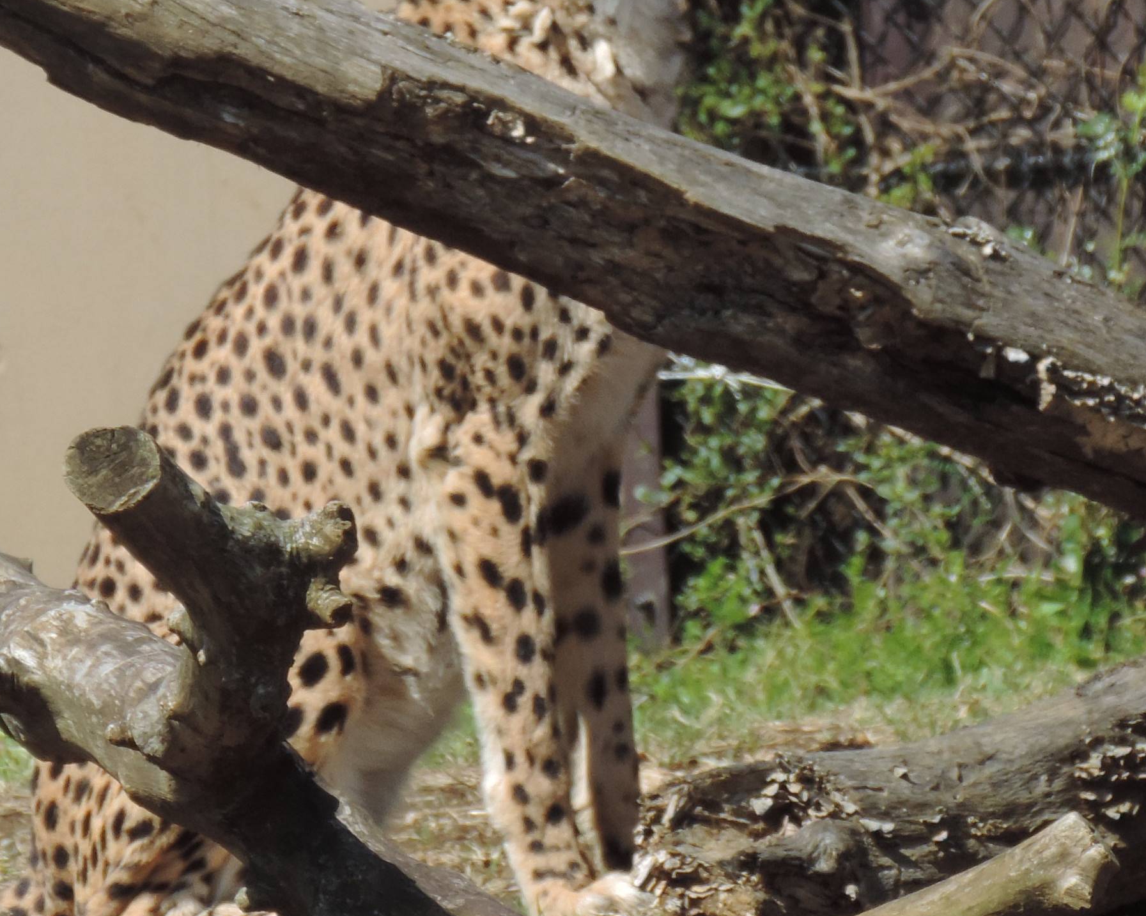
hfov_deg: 2.1
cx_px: 849
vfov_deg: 1.7
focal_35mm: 933
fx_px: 31641
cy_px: 432
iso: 80
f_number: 4.8
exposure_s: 1/400
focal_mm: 62.4
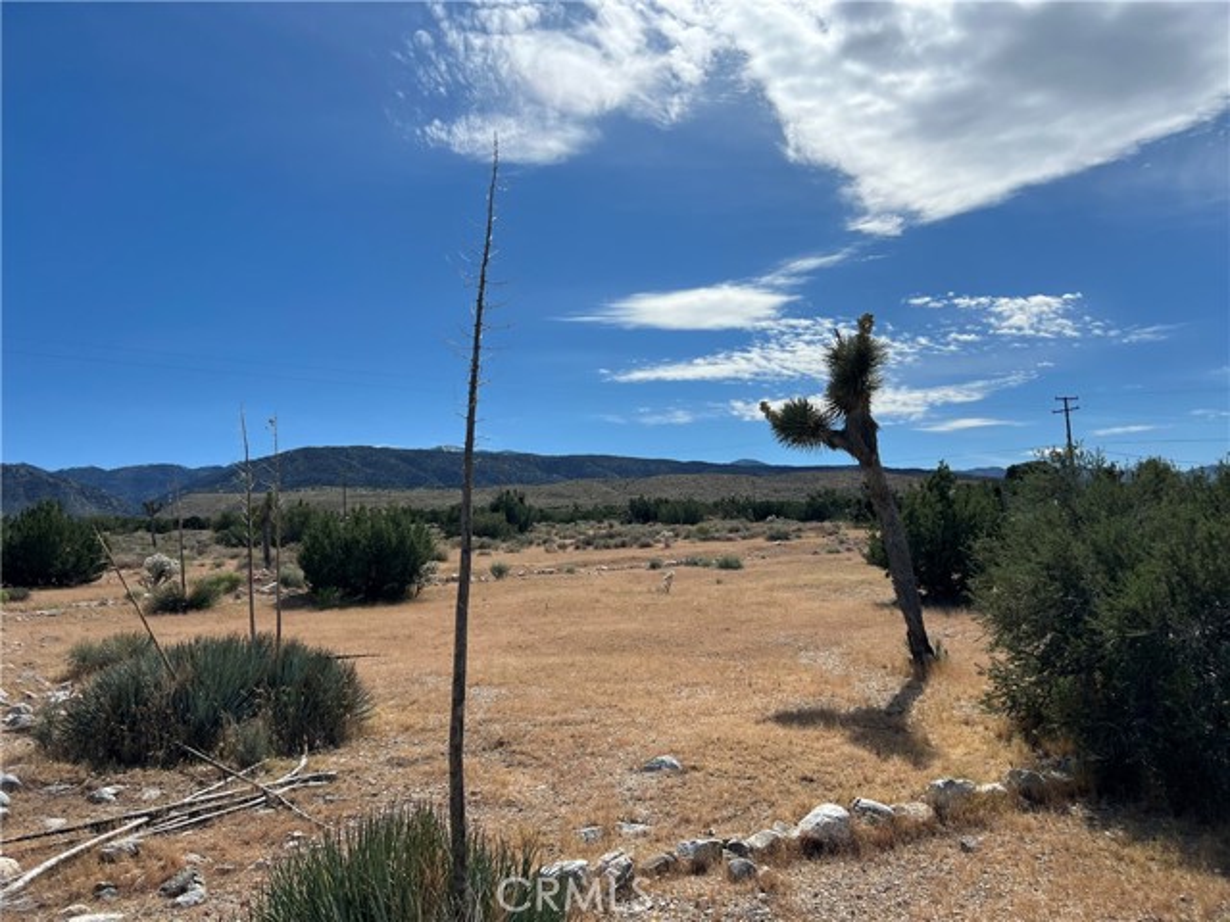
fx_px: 924
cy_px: 461
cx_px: 615
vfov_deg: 53.1
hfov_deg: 67.3
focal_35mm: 26
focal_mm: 5.7
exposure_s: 1/8000
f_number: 1.5
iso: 50
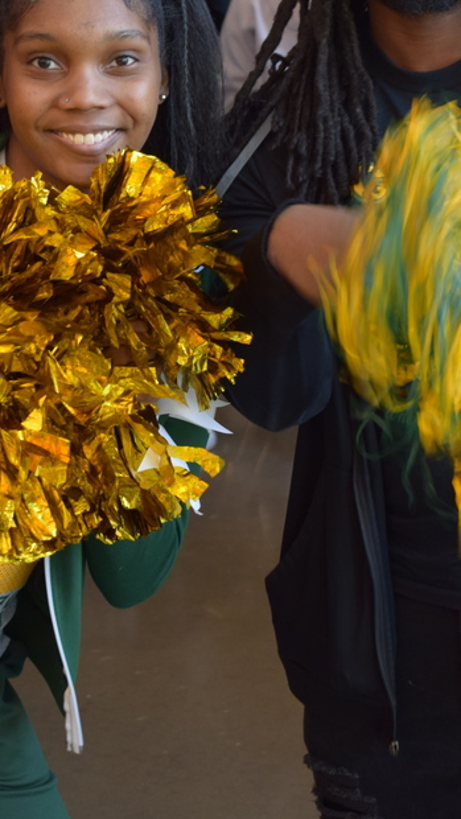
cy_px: 295
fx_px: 1974
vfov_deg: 23.4
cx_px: 205
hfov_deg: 13.3
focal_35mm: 91
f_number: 4.5
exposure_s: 1/60
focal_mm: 35
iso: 400
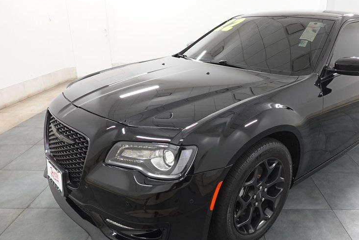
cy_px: 137
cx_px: 212
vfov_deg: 46.3
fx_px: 279
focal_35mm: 28
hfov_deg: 65.0
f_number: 2.8
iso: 400
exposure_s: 1/80
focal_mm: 7.6
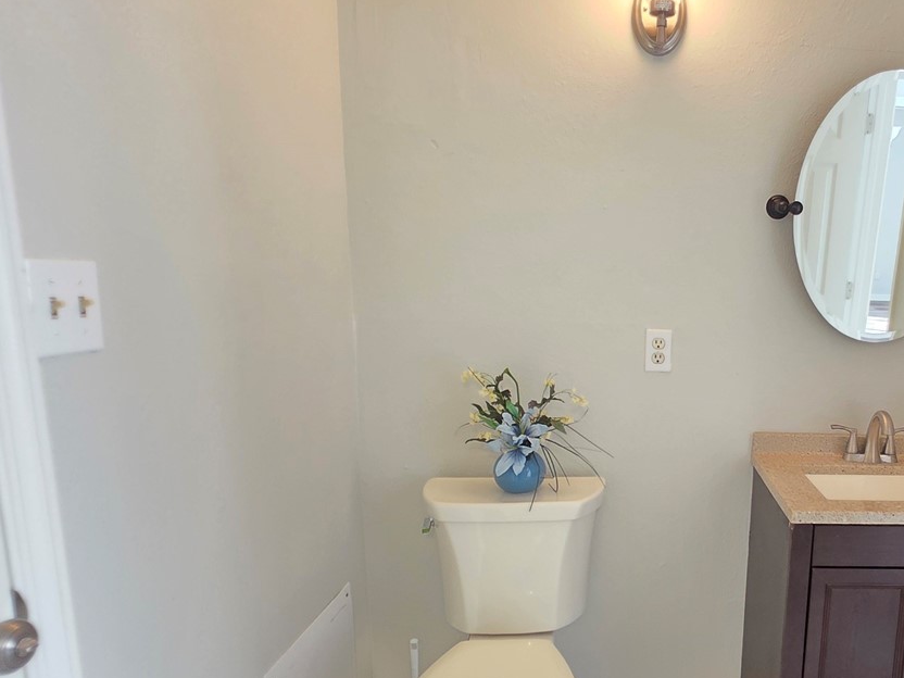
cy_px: 398
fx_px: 653
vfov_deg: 54.6
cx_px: 678
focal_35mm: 25
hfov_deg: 65.2
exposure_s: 1/60
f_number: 1.9
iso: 320
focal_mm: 2.2
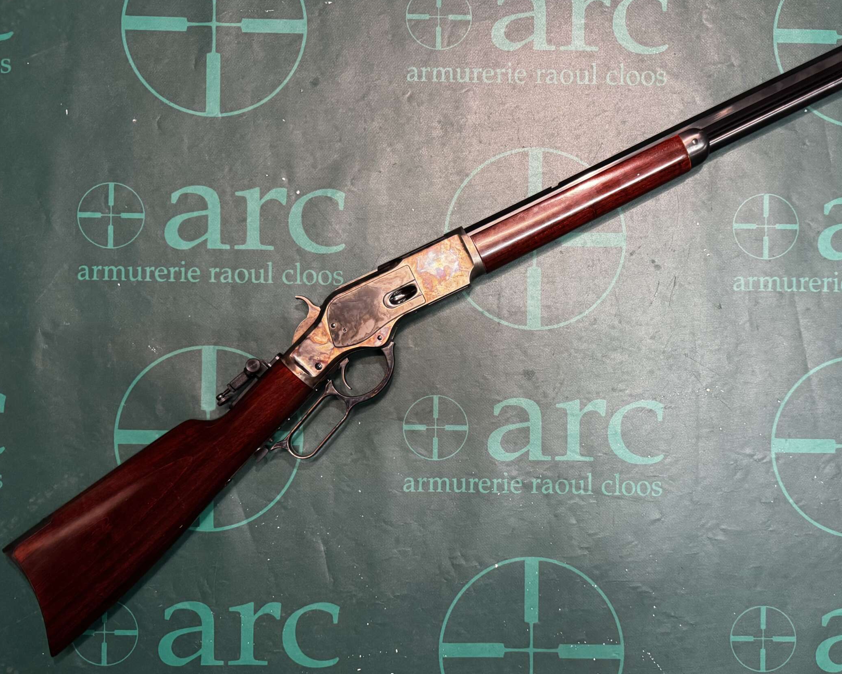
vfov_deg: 50.0
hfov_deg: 60.0
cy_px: 348
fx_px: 723
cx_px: 498
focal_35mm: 29
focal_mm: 6.76
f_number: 1.78
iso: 500
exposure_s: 1/50
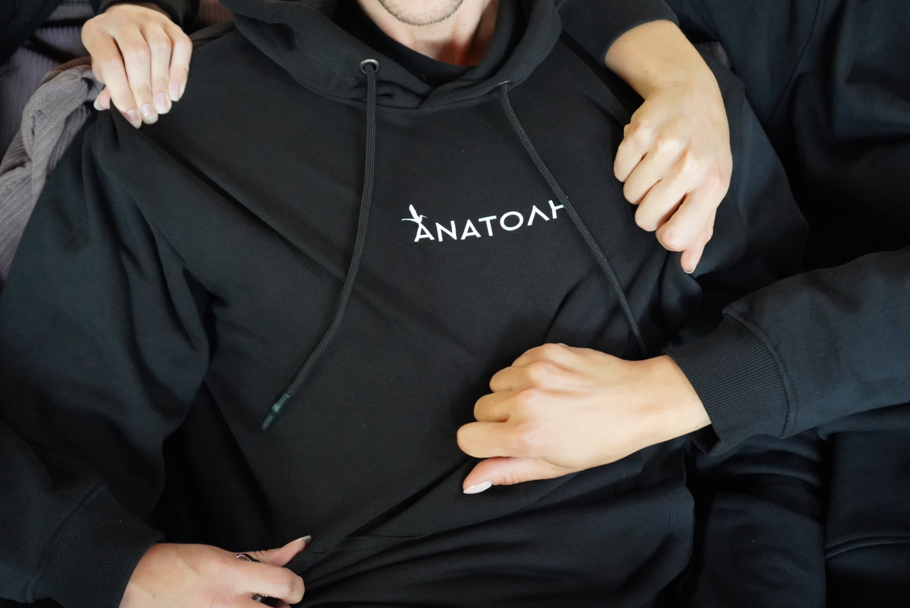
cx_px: 455
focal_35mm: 52
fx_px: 1315
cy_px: 304
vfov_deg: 26.0
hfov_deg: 38.2
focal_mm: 52
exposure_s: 1/160
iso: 12800
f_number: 4.5
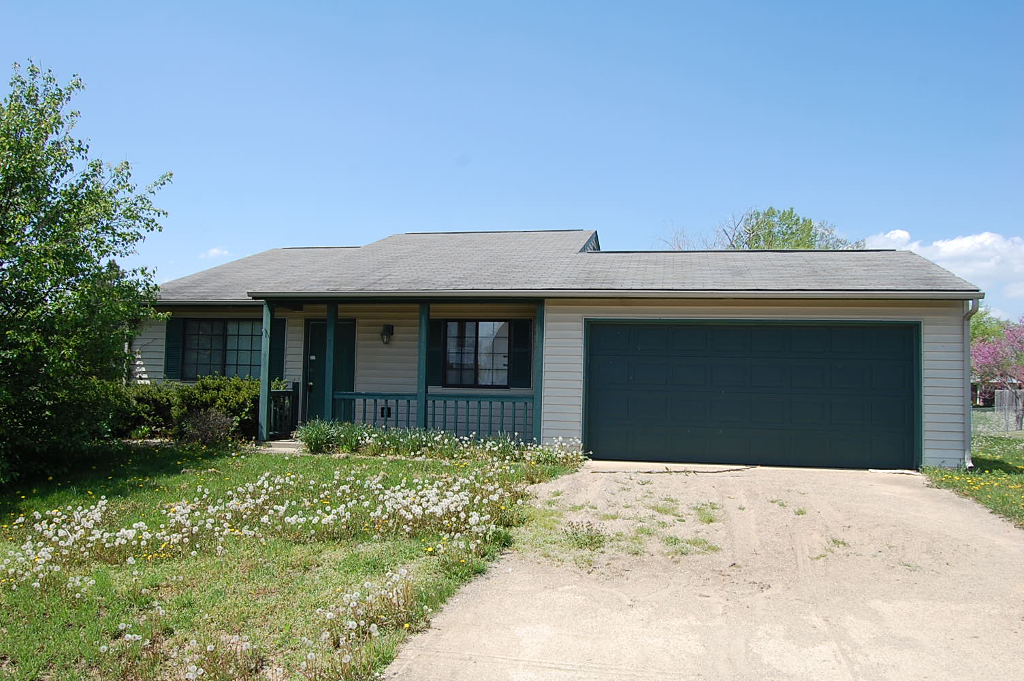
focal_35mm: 27
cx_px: 512
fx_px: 767
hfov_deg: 67.4
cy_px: 340
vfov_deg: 47.8
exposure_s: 1/320
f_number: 9
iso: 200
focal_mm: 18
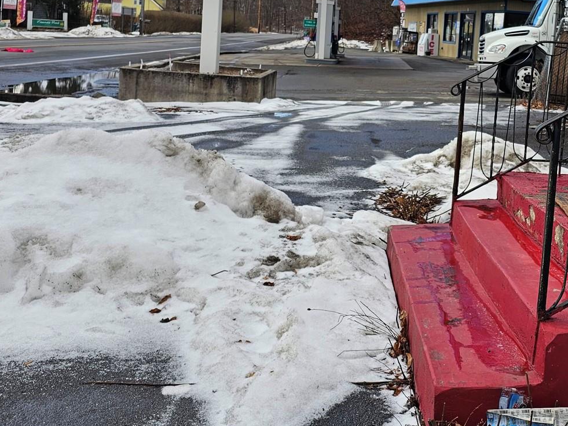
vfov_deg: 29.8
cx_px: 459
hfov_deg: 38.1
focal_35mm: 48
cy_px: 103
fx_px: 788
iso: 10
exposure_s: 1/265
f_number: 1.7
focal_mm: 6.3
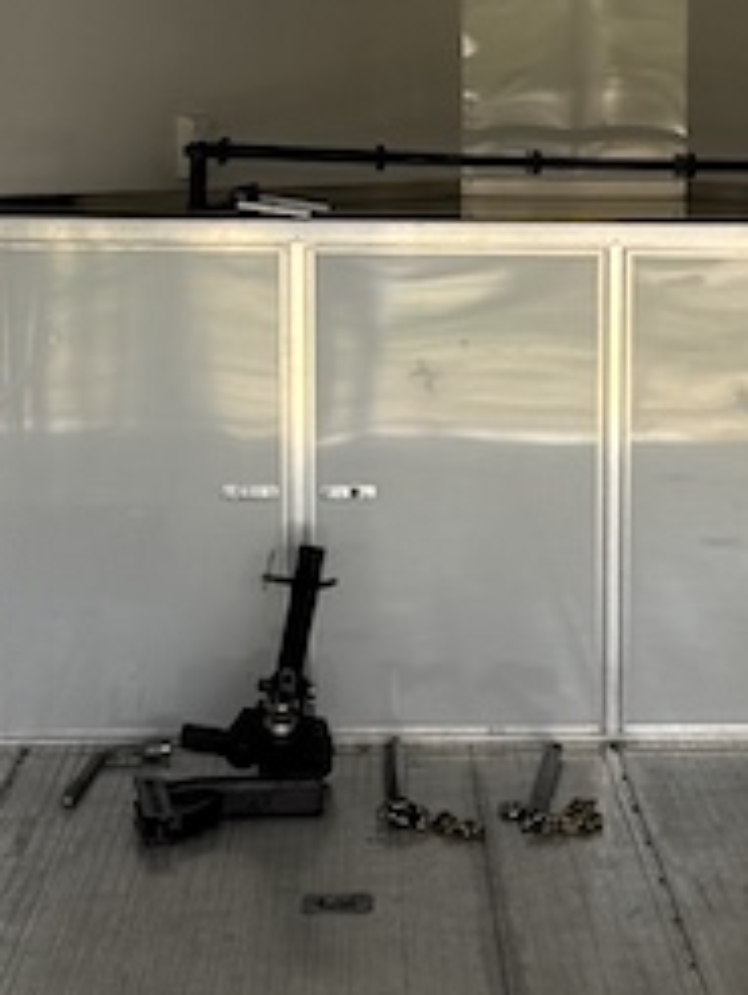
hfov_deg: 11.3
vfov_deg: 15.1
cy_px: 613
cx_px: 780
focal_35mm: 130
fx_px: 3739
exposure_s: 1/129
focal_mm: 6.76
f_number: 1.78
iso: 50
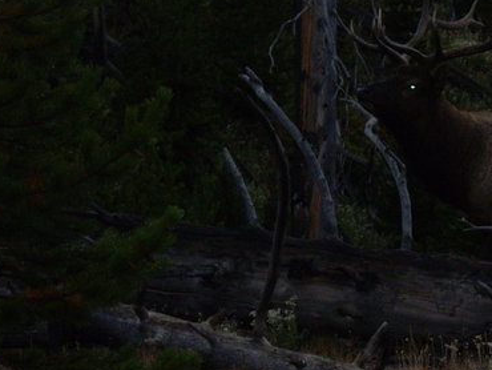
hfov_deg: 10.0
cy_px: 206
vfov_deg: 7.5
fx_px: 2802
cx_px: 386
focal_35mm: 197
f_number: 5.2
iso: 200
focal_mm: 18.6
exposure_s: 1/125
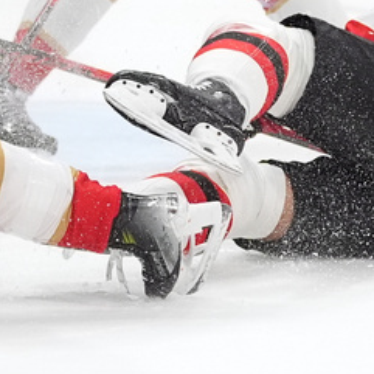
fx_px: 4633
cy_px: -30
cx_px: -166
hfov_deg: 4.6
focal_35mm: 379
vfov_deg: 4.6
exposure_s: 1/3200
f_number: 2.8
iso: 4000
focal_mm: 70
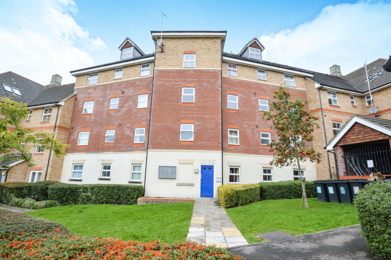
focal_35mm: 16
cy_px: 130
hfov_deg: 95.0
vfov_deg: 72.0
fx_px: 179
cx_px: 196
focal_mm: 11
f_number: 8
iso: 200
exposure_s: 1/40
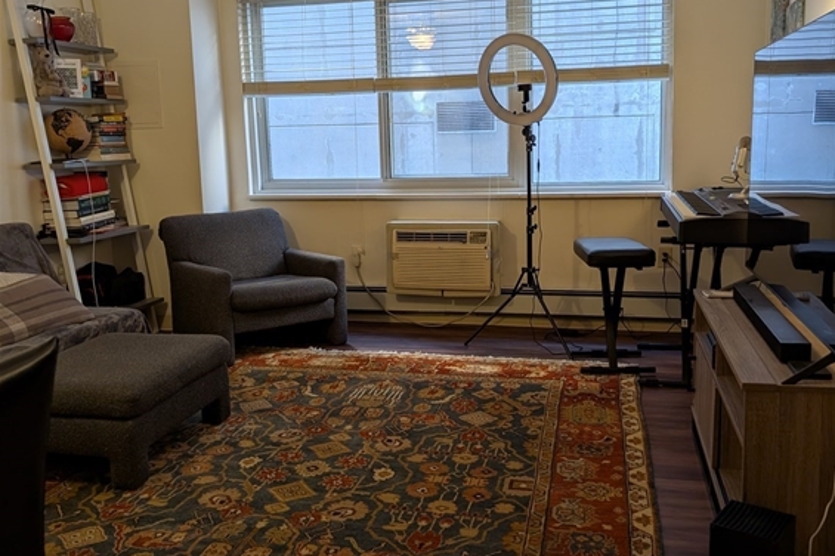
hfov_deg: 55.8
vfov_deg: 38.8
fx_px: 788
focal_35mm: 34
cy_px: 254
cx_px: 426
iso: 23
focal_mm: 6.9
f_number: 1.68
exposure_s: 1/34.5
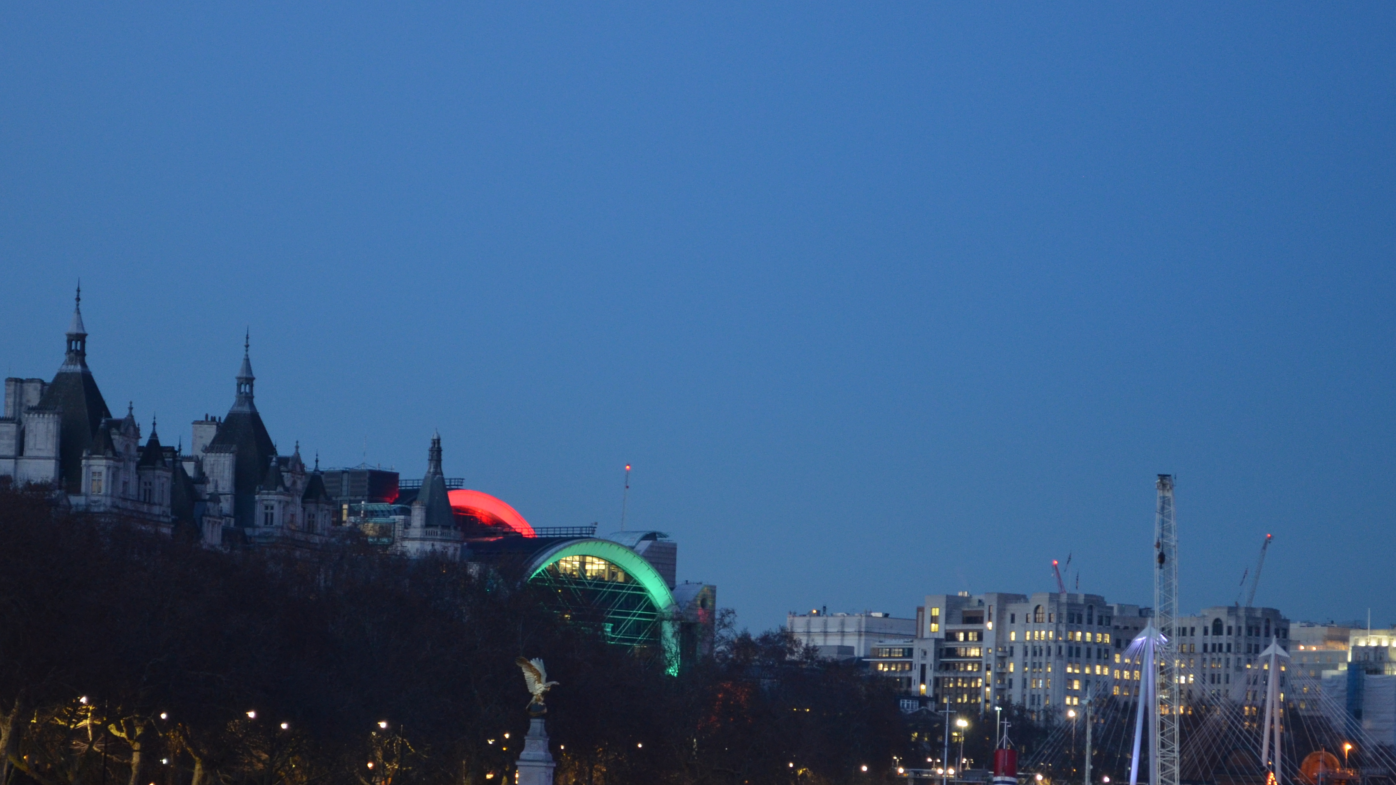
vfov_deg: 10.2
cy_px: 614
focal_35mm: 119
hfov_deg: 18.0
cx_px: 671
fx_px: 4395
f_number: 5.6
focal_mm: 55
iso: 800
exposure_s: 1/6
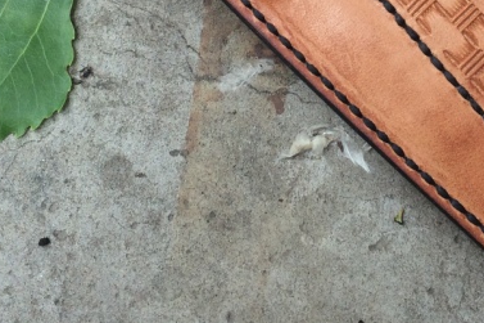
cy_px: -85
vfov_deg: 15.9
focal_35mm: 82
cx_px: 353
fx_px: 1102
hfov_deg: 24.5
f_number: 2.2
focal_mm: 4.15
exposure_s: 1/120
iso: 50
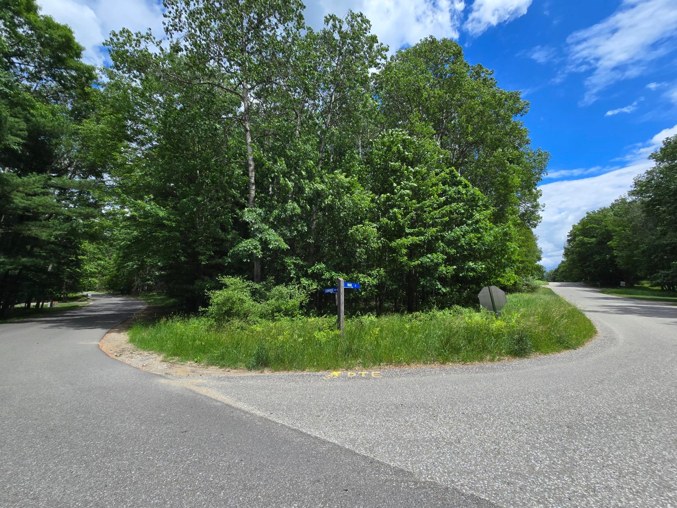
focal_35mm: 13
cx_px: 338
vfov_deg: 89.9
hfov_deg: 106.2
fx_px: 254
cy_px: 254
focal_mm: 2.2
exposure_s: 1/2128
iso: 50
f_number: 2.2
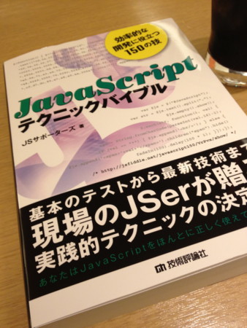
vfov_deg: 52.6
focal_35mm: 35
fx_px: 333
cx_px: 124
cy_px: 164
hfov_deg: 40.7
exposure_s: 1/20
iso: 160
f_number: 2.4
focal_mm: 4.28
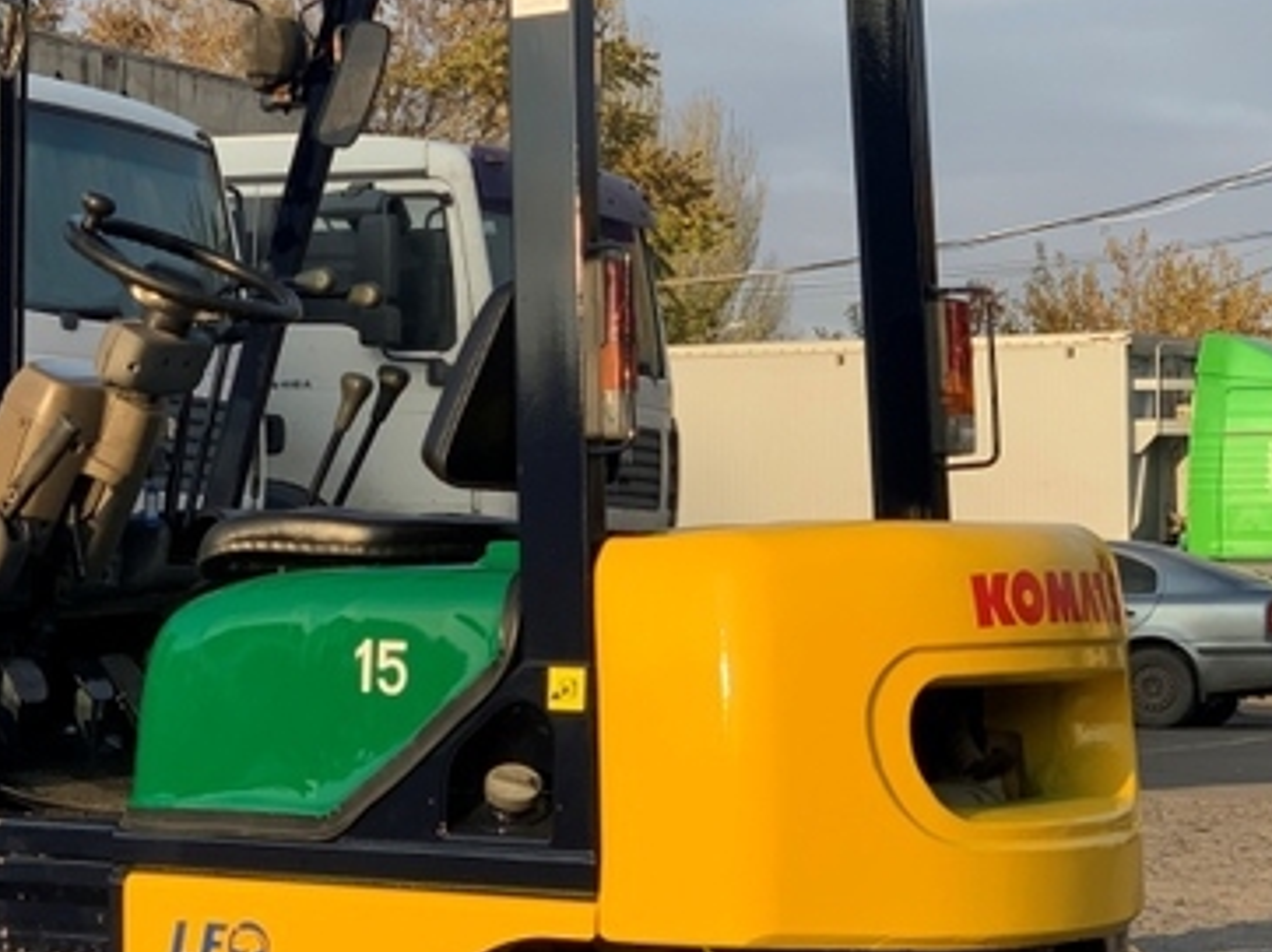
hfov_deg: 17.0
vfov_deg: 12.9
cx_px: 292
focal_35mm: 115
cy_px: 415
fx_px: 4223
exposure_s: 1/631
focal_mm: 6
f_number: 2.4
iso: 16
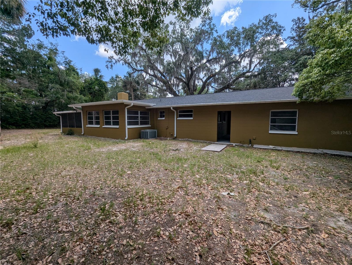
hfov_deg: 106.1
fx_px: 132
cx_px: 176
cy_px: 132
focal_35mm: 13
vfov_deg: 90.1
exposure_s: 1/1106
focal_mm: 1.95
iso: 47
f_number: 2.2
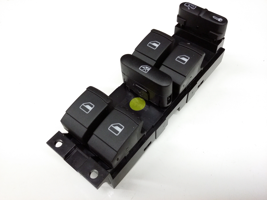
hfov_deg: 56.8
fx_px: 247
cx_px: 134
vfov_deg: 44.2
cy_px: 100
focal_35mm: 32
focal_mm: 3.4
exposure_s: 1/15
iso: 250
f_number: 2.4
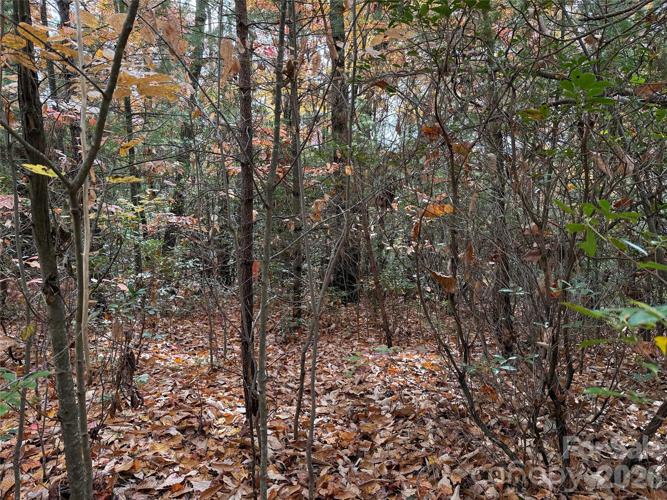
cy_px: 250
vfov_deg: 56.8
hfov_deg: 71.6
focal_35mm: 24
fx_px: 462
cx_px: 334
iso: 100
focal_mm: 6.76
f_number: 1.78
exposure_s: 1/270
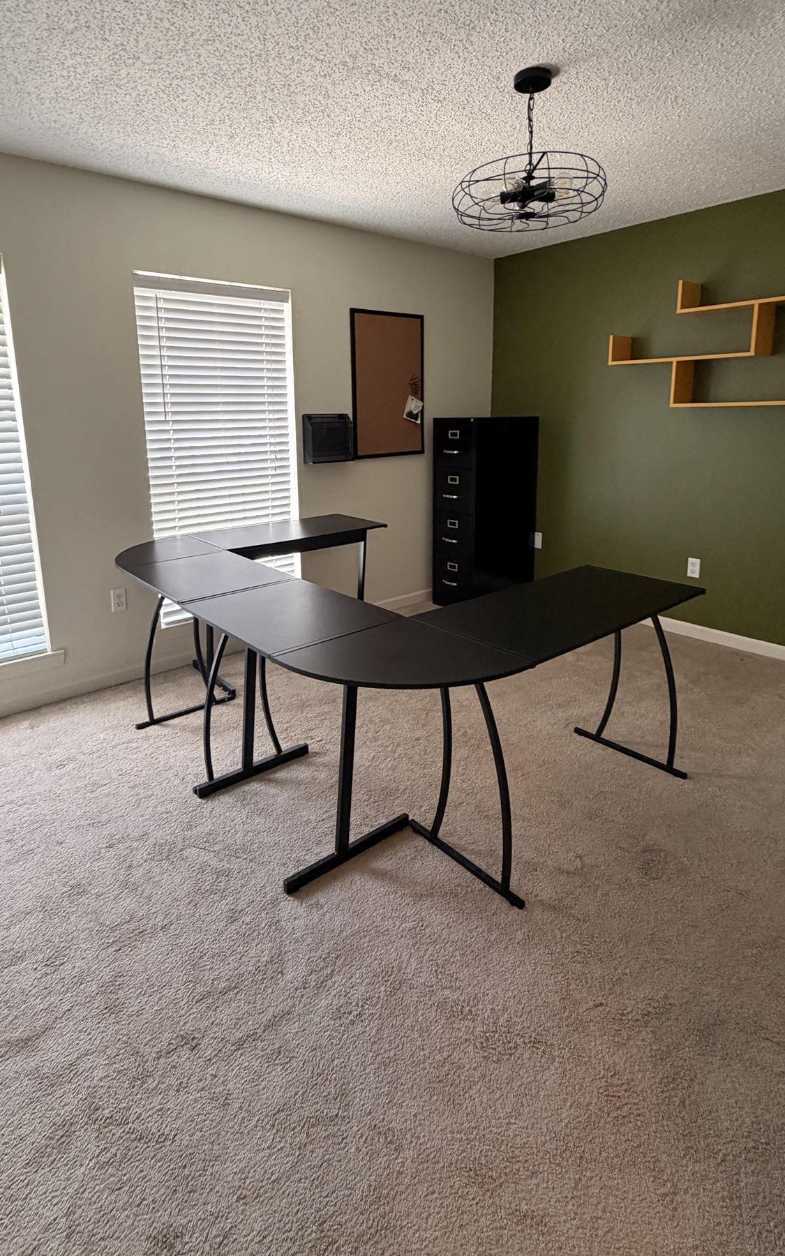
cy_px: 546
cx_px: 376
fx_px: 650
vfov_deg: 87.5
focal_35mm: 19
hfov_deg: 62.2
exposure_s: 1/109
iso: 320
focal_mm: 2.22
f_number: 2.2
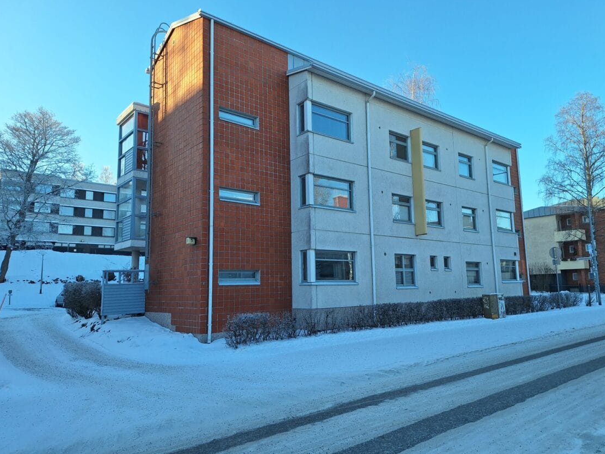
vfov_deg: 56.8
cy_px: 226
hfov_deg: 71.6
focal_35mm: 24
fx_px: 419
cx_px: 313
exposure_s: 1/765
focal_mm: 5.54
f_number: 1.8
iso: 40
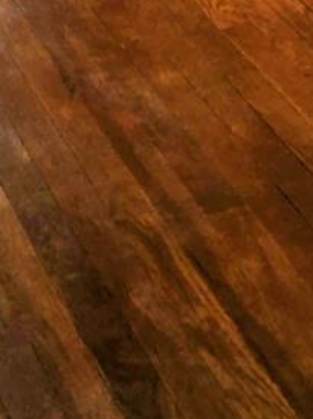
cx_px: 281
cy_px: -500
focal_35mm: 129
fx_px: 1558
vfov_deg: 12.7
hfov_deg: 11.4
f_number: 1.7
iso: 125
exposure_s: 1/60
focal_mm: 6.3
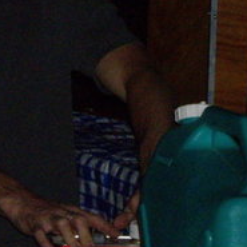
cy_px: -4
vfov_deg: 5.0
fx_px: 2817
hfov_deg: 5.0
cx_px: 28
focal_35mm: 349
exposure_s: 1/125
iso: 400
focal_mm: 18.6
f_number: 5.2
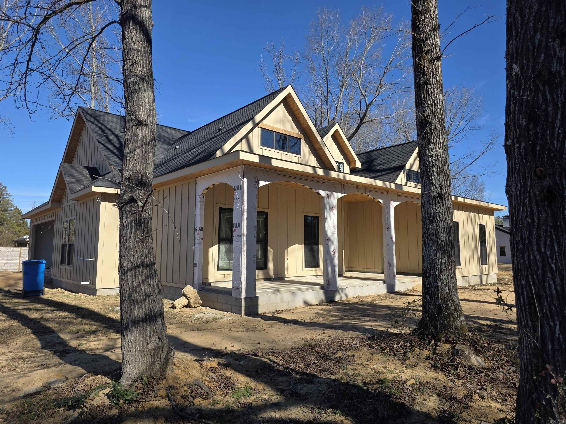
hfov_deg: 73.9
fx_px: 376
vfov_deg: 58.9
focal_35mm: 23
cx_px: 283
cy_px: 212
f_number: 1.7
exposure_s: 1/4434
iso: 80
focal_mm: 6.3
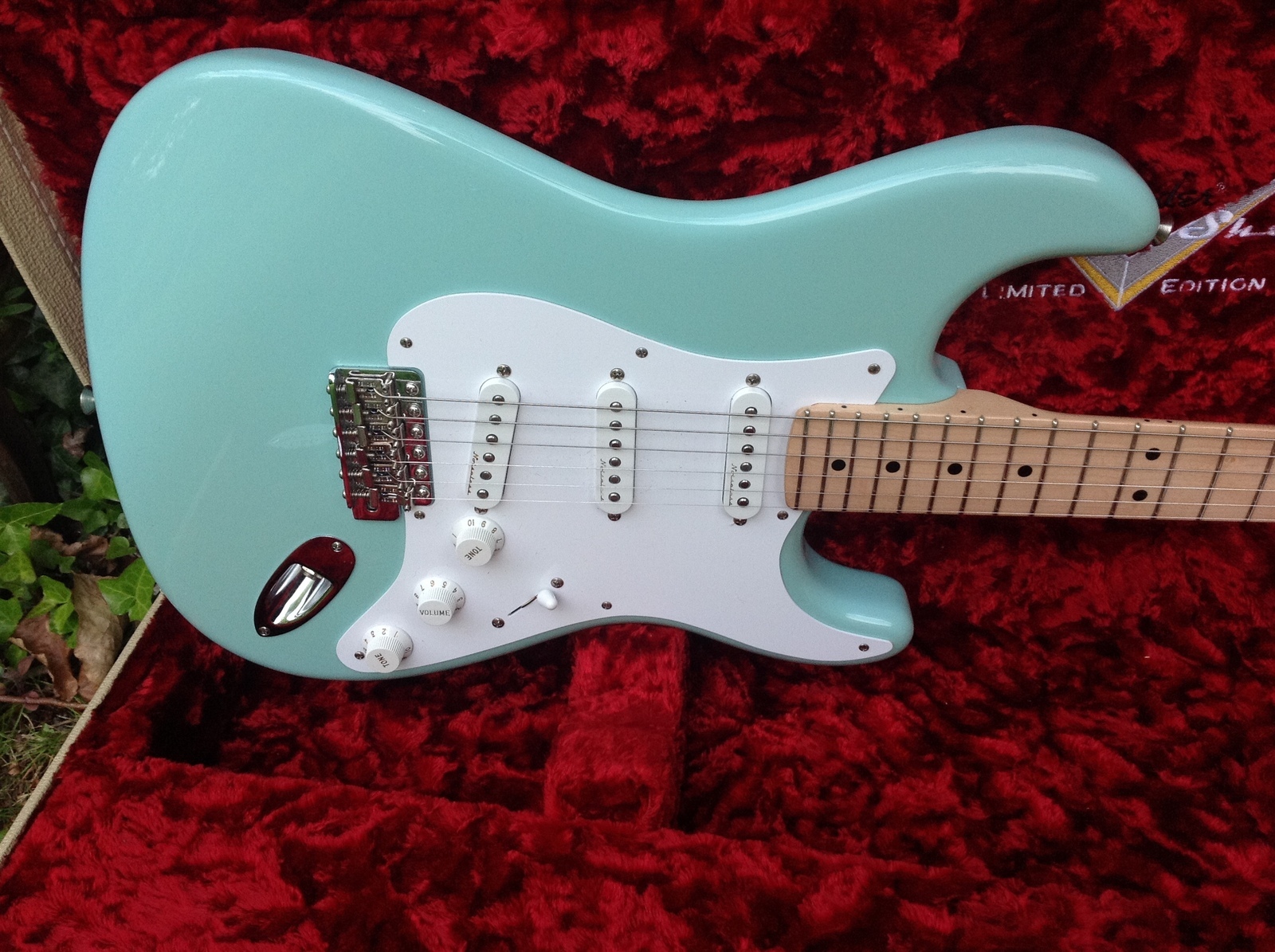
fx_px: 1287
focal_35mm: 35
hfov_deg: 52.7
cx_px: 638
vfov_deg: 40.6
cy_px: 476
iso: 100
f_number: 2.4
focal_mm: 4.28
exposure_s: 1/120
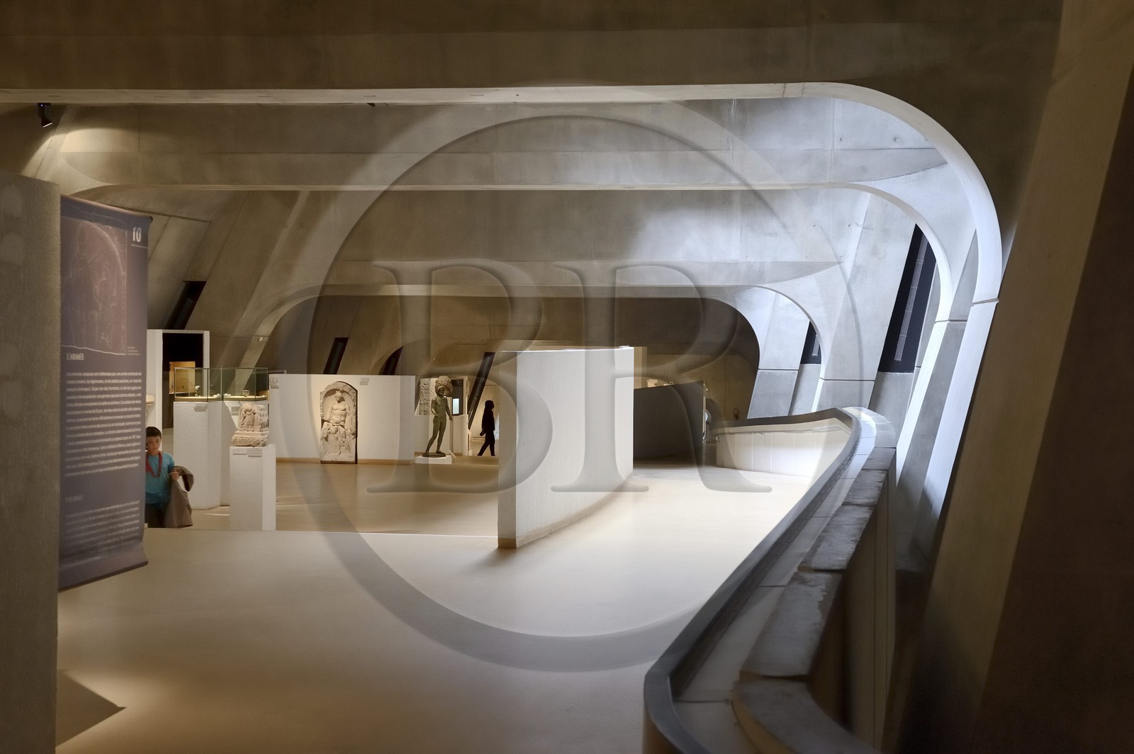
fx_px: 1385
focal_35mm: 44
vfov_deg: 30.5
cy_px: 377
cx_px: 567
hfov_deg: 44.5
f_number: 6.3
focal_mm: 44
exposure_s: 1/50
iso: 1600
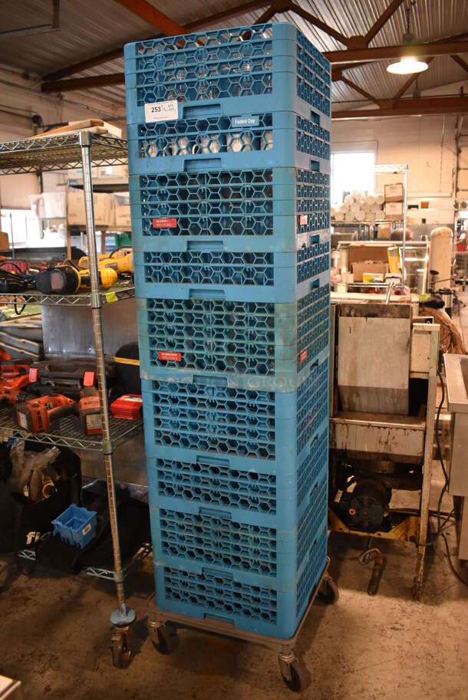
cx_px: 234
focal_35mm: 30
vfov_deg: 61.9
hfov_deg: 43.7
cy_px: 350
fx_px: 584
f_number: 3.5
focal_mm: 20
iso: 2000
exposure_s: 1/125
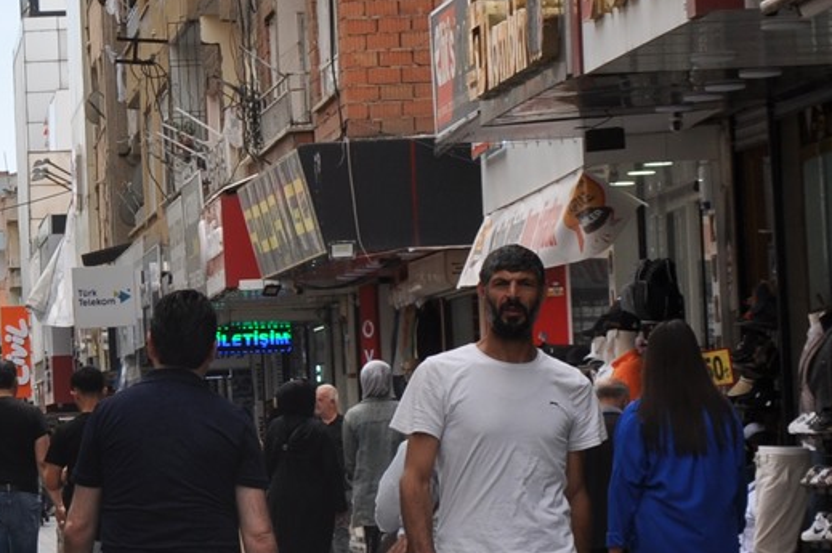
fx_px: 4802
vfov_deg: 6.6
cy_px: 204
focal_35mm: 208
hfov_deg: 9.8
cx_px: -159
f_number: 10
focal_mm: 40
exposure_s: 1/200
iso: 200
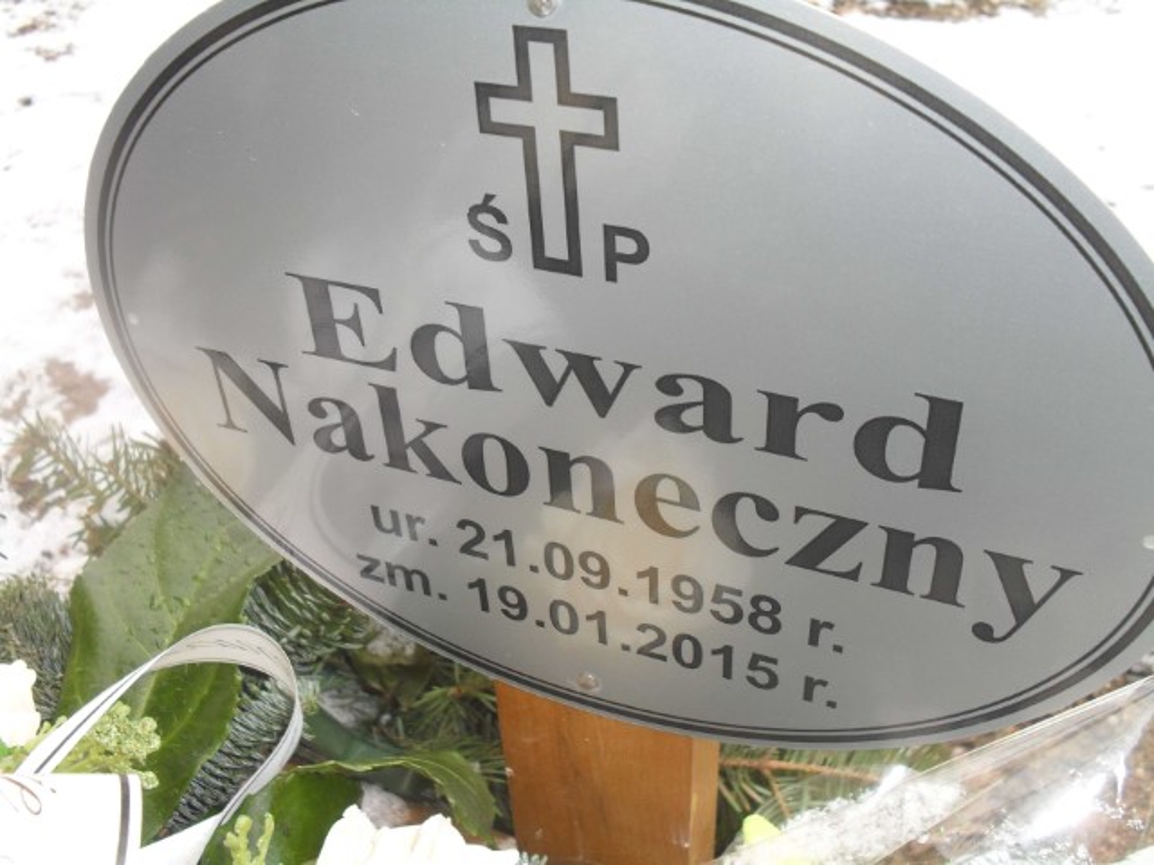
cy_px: 432
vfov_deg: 40.7
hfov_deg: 52.6
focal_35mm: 35
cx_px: 577
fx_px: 1167
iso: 100
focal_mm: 6.3
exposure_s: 1/125
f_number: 3.2
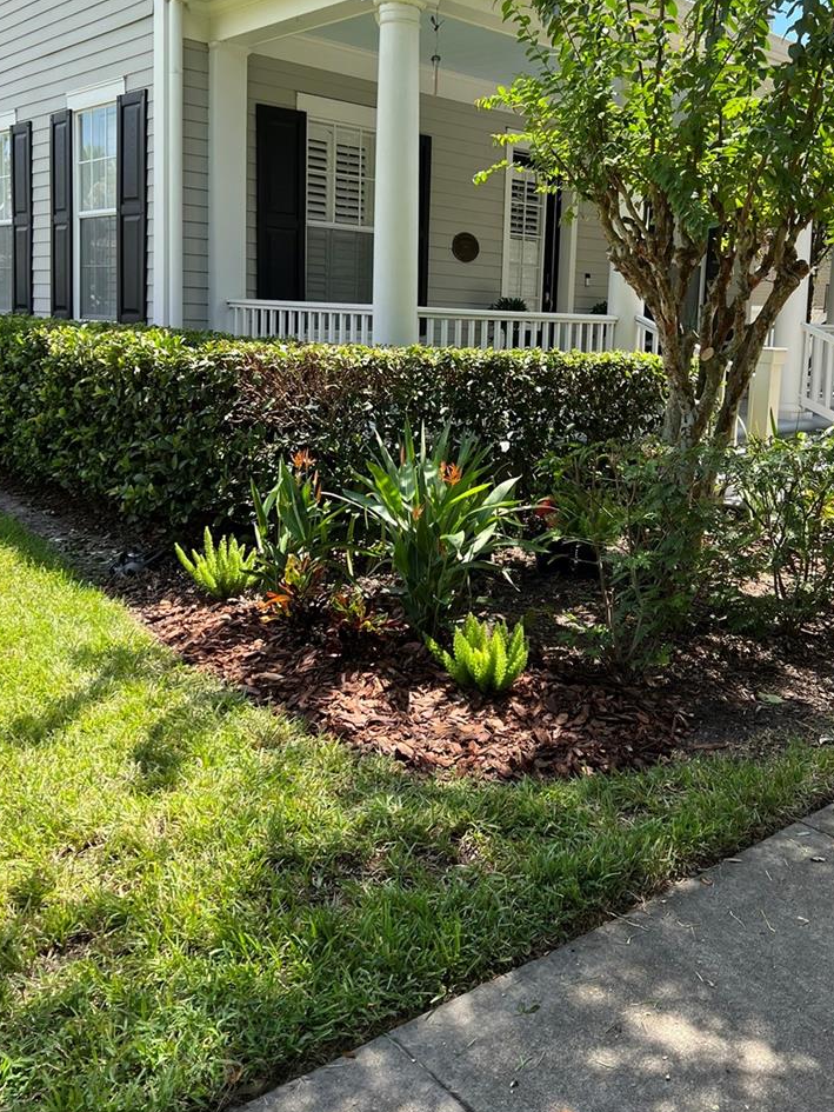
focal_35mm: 33
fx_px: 1060
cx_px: 495
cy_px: 419
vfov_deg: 54.7
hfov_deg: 42.8
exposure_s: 1/894
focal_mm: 5.7
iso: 50
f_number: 1.5
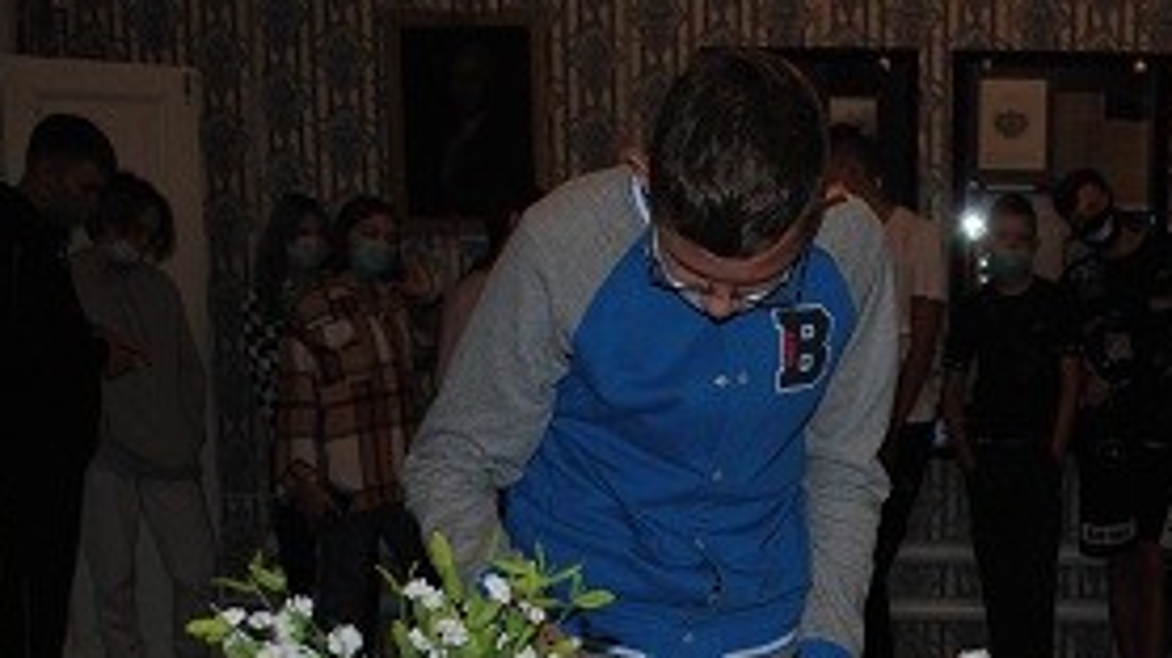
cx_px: 965
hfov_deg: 31.0
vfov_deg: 17.6
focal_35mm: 66
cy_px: 717
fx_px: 2050
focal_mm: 22
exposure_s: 1/60
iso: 200
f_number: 4
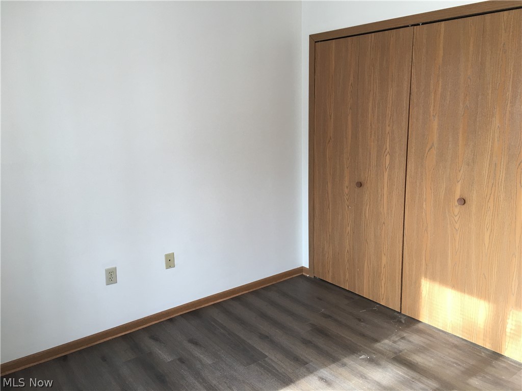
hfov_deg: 61.7
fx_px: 437
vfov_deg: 48.2
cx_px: 261
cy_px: 196
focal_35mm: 29
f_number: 2.2
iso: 32
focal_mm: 4.15
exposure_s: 1/33
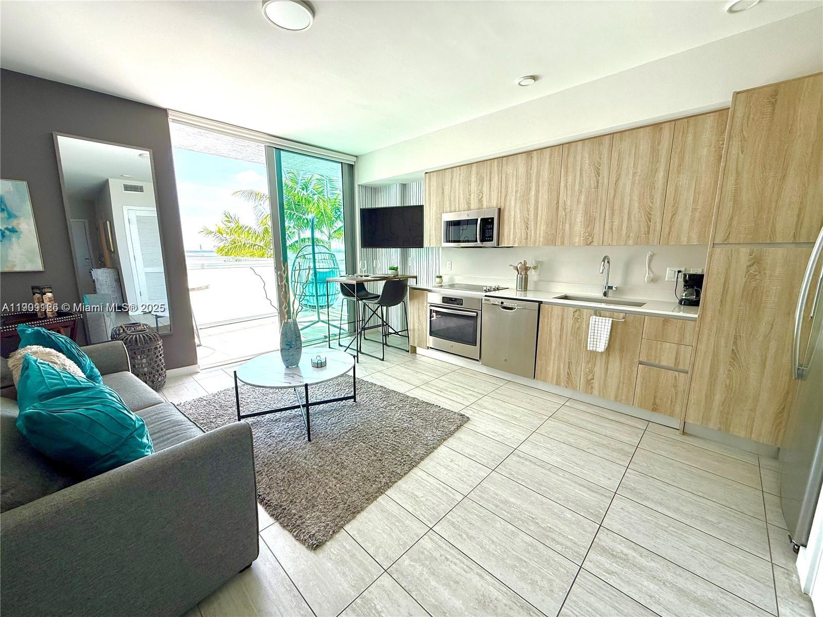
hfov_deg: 102.1
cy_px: 308
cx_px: 412
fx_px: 333
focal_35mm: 14
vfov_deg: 85.7
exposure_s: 1/351
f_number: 2.2
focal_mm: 2.22
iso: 64
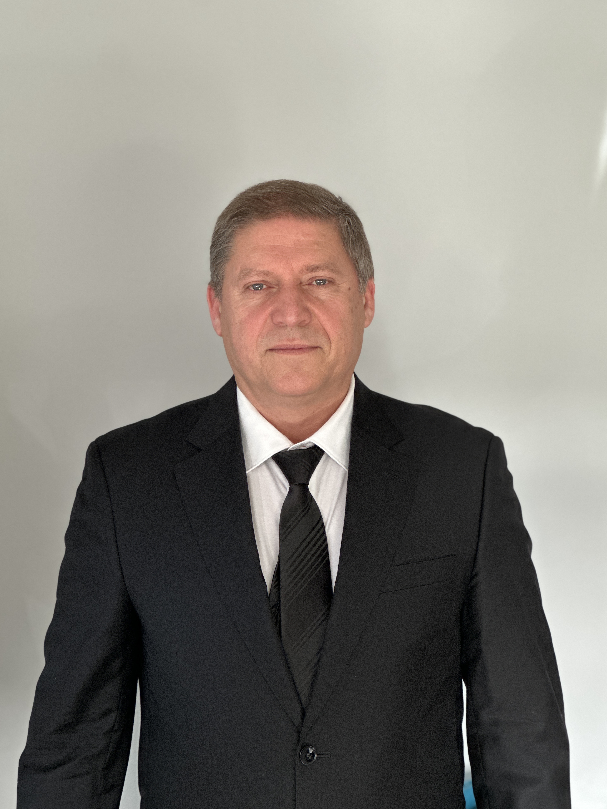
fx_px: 1870
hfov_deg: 18.4
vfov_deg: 24.4
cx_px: 301
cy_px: 397
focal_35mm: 80
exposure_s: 1/40
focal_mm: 9
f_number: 2.8
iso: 250
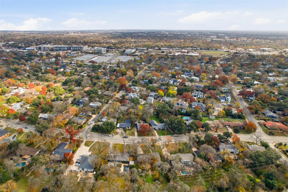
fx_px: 176
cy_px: 96
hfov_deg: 78.6
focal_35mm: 22
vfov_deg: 57.2
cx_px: 144
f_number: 2.8
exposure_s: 1/100
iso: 100
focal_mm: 8.4
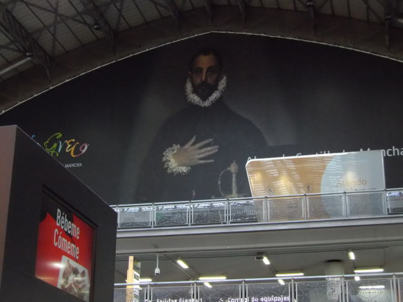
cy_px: 151
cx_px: 202
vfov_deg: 23.6
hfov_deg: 31.2
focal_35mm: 62
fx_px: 722
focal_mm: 11
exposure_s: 1/40
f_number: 3.7
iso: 800
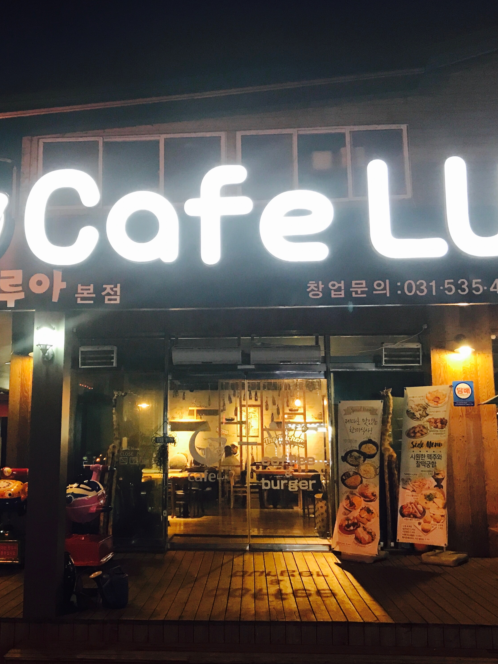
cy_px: 330
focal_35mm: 38
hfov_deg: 37.5
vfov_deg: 49.0
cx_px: 195
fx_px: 729
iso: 64
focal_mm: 3.99
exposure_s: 1/15
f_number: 1.8
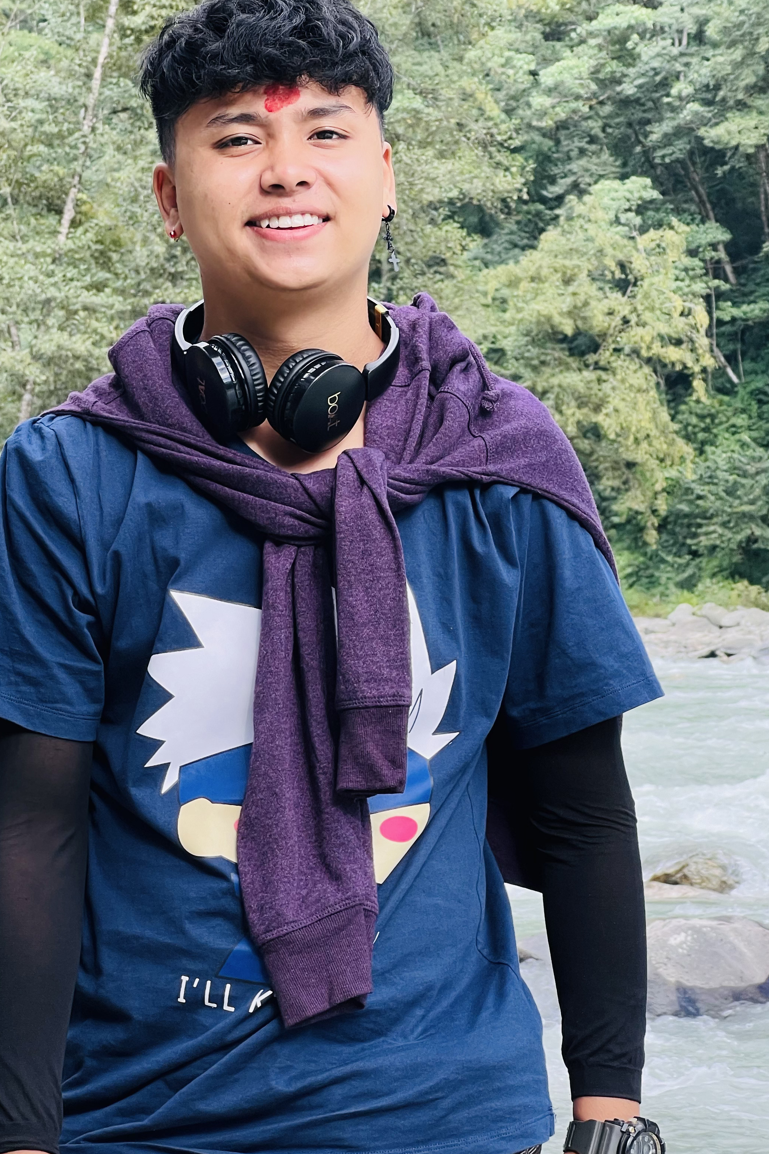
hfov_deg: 13.2
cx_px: 317
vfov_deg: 19.6
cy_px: 471
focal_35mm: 104
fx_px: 3332
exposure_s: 1/99
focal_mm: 9
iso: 40
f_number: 2.8
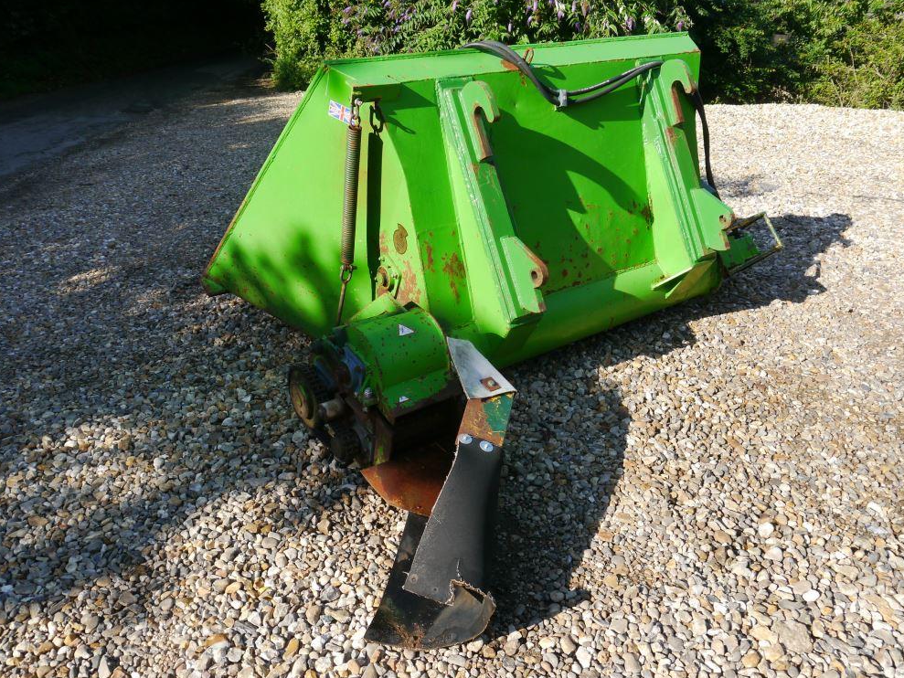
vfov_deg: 48.2
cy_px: 331
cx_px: 455
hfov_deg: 61.7
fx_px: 757
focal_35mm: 29
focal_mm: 14
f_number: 6.3
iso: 160
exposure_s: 1/320
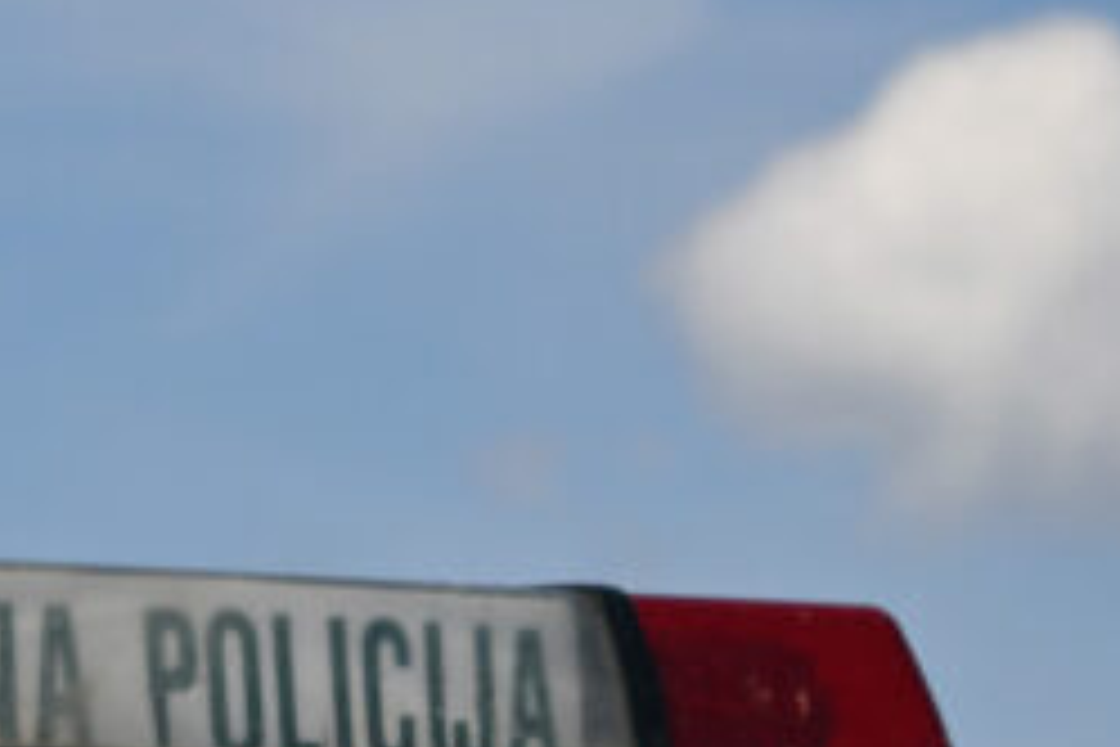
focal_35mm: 478
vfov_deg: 2.9
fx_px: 14870
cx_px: -477
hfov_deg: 4.3
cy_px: 1087
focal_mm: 116
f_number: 10
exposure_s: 1/2500
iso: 250
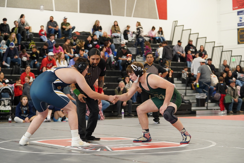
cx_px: 122
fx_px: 542
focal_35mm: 80
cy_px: 82
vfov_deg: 17.1
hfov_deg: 25.4
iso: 1600
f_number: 3.2
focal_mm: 80
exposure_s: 1/160
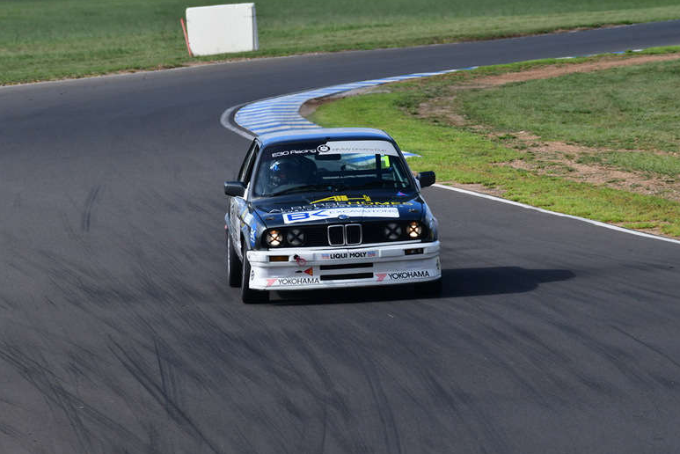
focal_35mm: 590
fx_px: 11148
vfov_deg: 2.3
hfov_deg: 3.5
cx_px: 351
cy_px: 223
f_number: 10
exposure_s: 1/640
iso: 400
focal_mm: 380
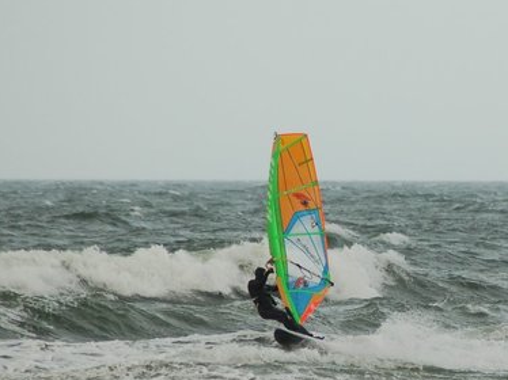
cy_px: 276
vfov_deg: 2.1
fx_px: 10178
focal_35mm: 694
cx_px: 401
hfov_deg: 2.9
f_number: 5.3
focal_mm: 250
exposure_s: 1/640
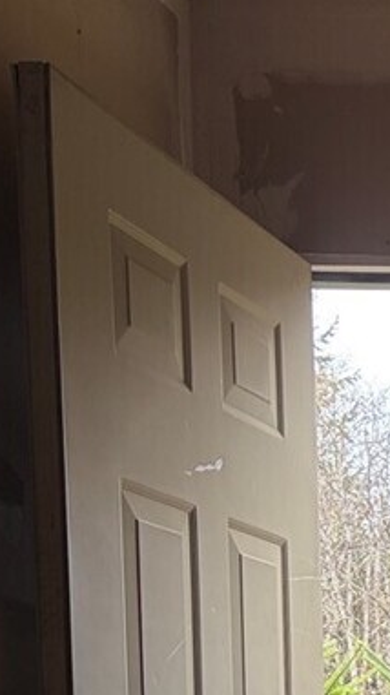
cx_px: 929
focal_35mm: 107
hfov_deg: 9.9
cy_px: 934
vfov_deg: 18.4
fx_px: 1969
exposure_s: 1/122
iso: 64
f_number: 1.6
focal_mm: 5.96
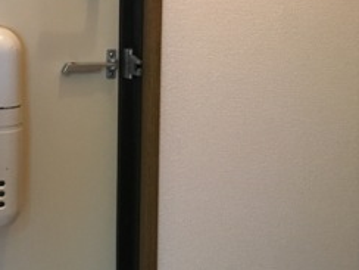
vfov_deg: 19.1
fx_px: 788
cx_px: 6
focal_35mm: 76
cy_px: 37
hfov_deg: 24.6
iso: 200
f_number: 2.2
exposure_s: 1/24
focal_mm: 4.15
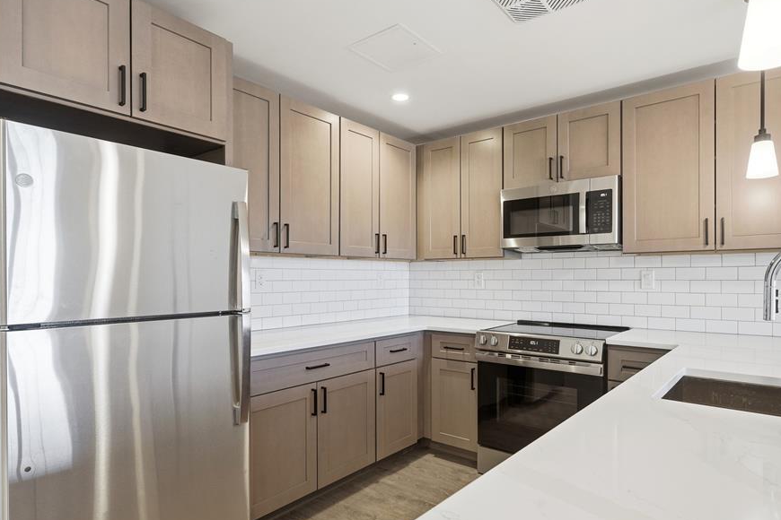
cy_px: 279
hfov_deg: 83.8
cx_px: 418
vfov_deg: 61.9
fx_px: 434
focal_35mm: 20
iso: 500
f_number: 8
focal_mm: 17
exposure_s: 1/160
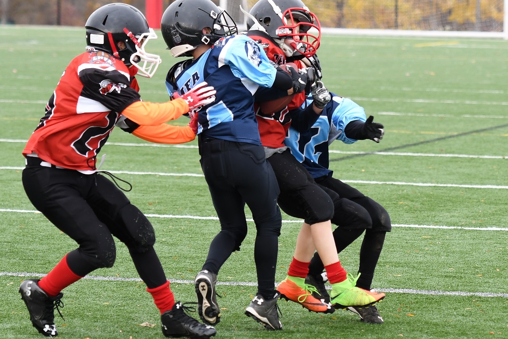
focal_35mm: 147
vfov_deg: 9.3
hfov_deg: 14.0
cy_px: 170
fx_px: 2074
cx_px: 254
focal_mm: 98
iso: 450
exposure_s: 1/1000
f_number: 3.5
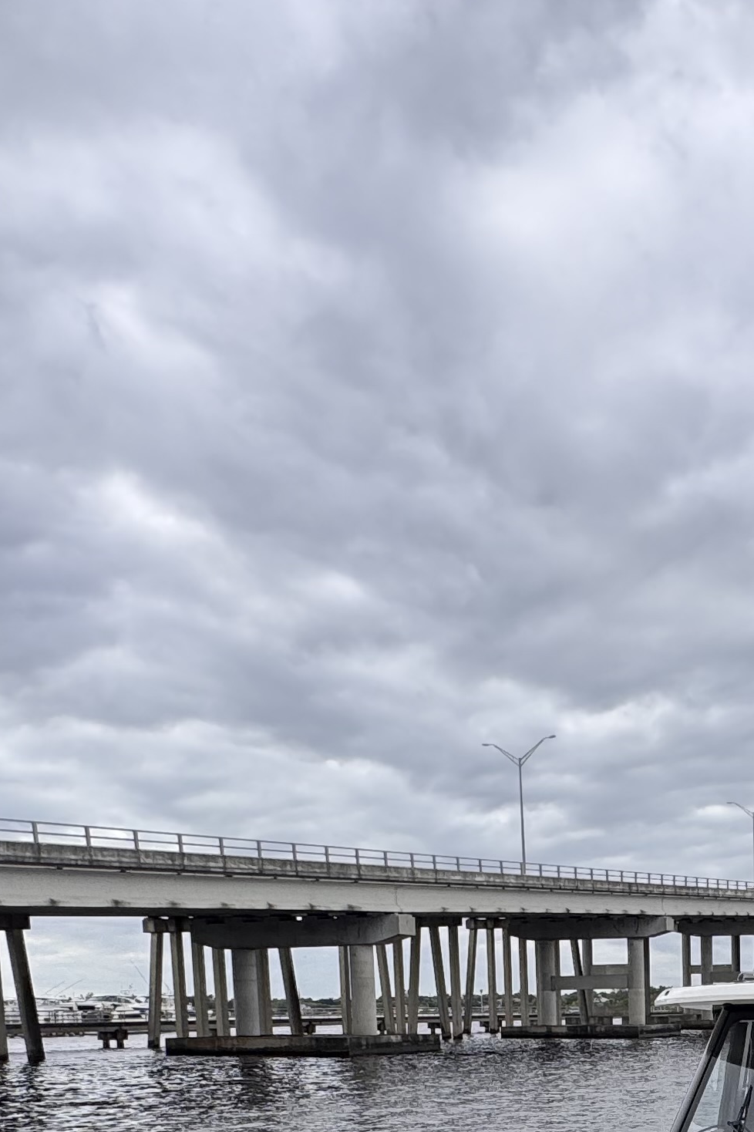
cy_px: 1156
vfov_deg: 41.5
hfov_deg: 30.6
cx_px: 779
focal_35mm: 40
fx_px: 1257
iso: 40
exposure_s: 1/492
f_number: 2.2
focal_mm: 2.22
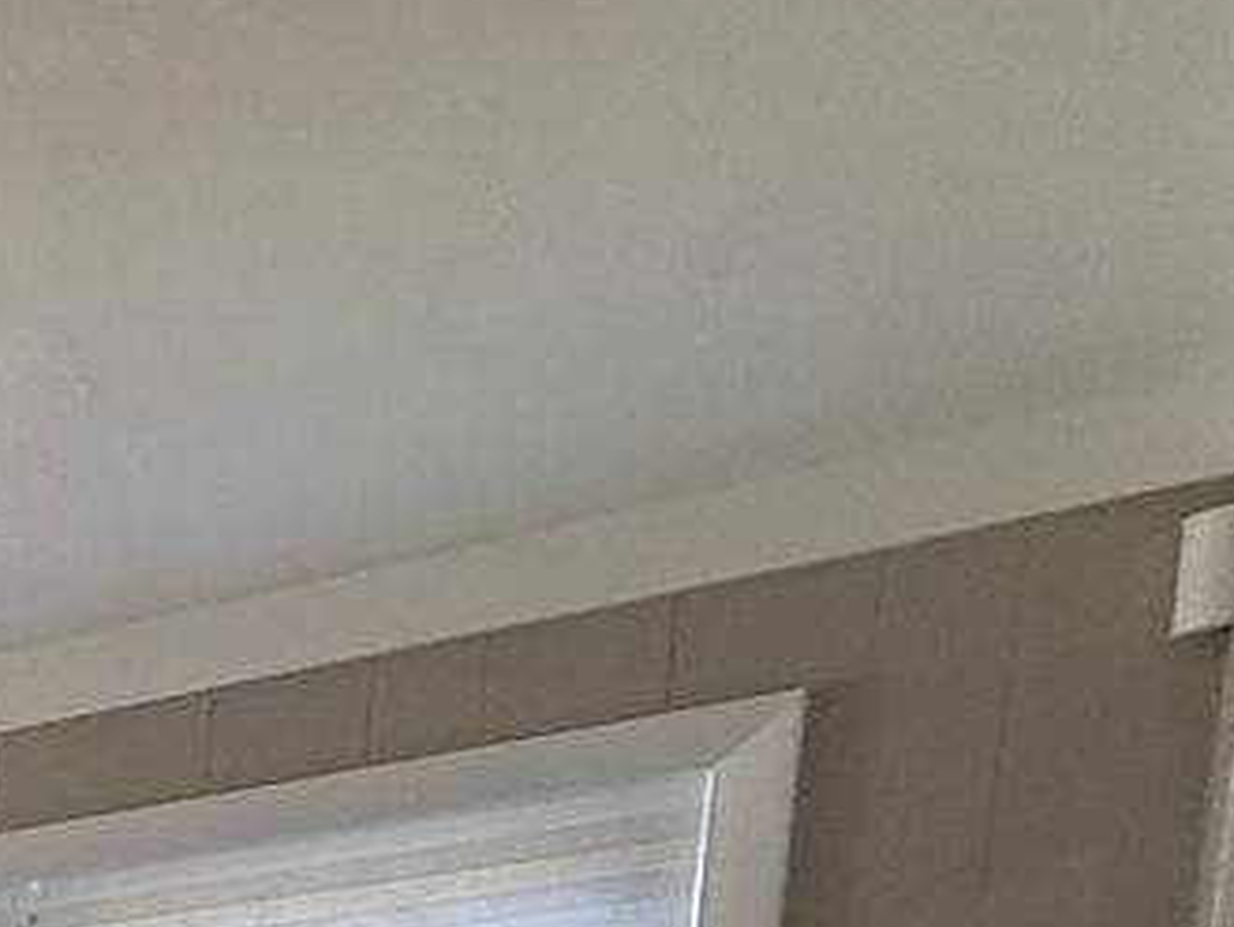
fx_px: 2176
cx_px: -1399
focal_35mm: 61
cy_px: 1719
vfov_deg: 18.3
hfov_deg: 17.7
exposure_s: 1/165
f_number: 2.2
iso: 64
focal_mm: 2.22
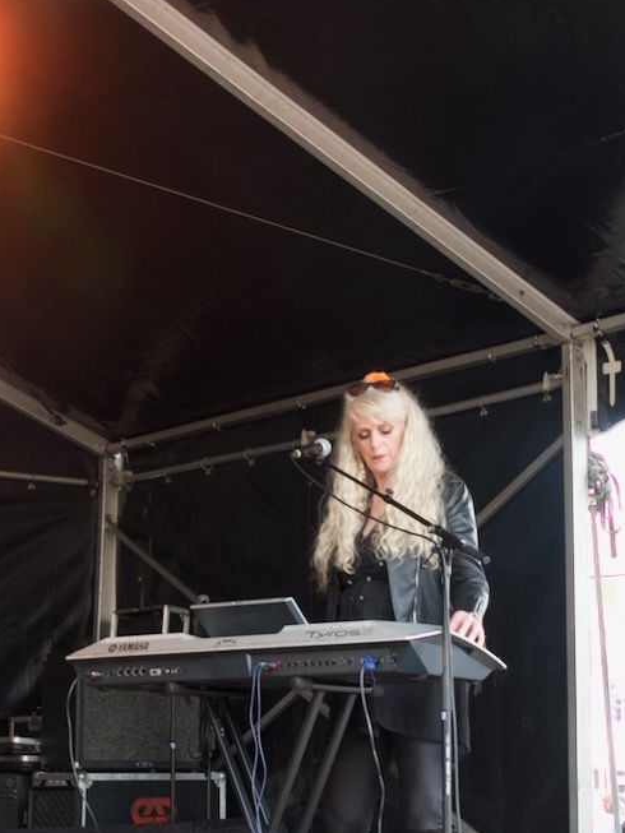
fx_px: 1588
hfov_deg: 22.2
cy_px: 503
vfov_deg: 29.3
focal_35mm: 66
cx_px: 255
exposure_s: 1/50
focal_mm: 12.96
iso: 100
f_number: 3.2
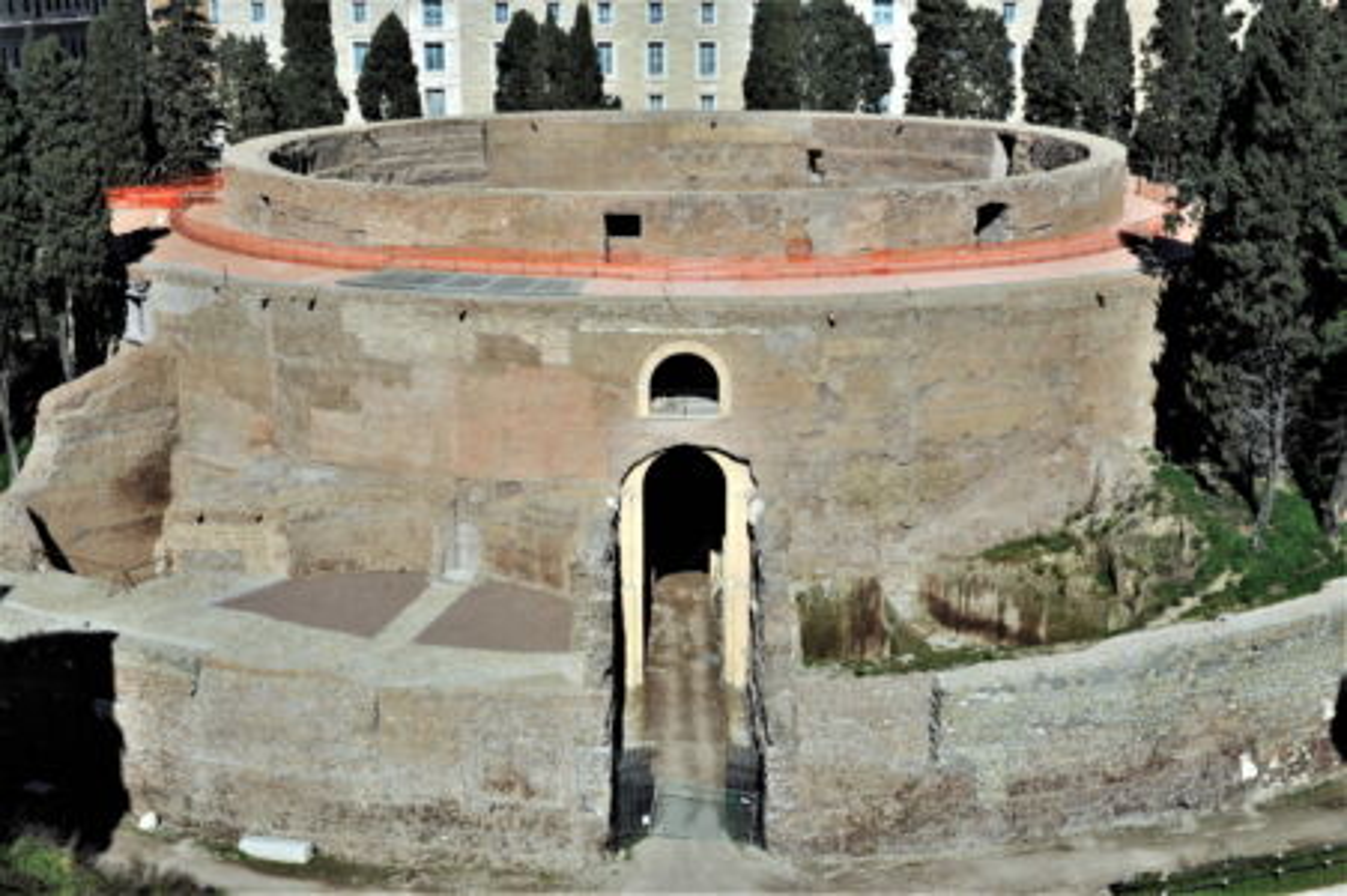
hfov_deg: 41.1
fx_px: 1795
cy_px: 448
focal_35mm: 48
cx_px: 674
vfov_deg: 28.0
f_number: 20
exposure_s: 1/200
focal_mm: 48
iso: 200
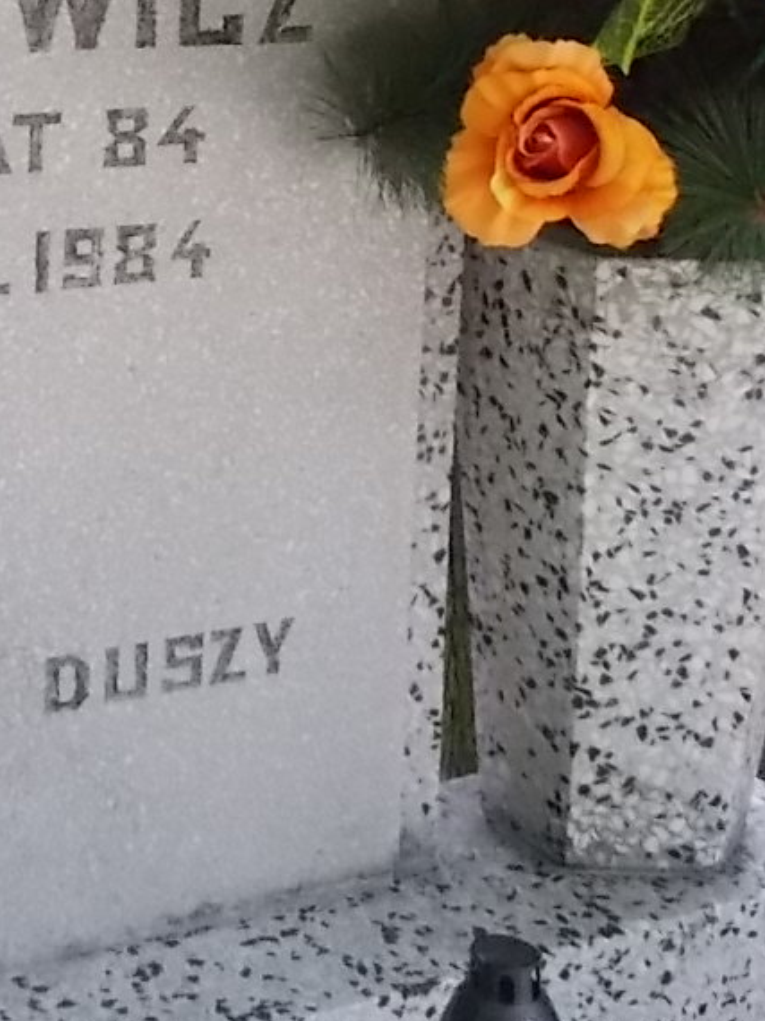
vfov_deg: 25.3
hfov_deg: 19.5
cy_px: -14
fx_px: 2153
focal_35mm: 73
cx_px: -20
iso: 400
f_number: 3.2
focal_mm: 4.6
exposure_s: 1/320
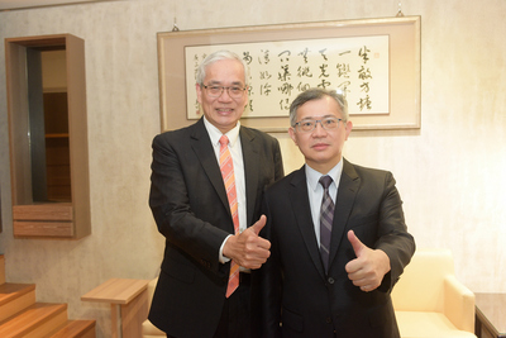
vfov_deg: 38.9
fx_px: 478
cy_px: 169
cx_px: 253
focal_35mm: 34
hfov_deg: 55.8
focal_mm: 34
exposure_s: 1/60
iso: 2000
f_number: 5.6
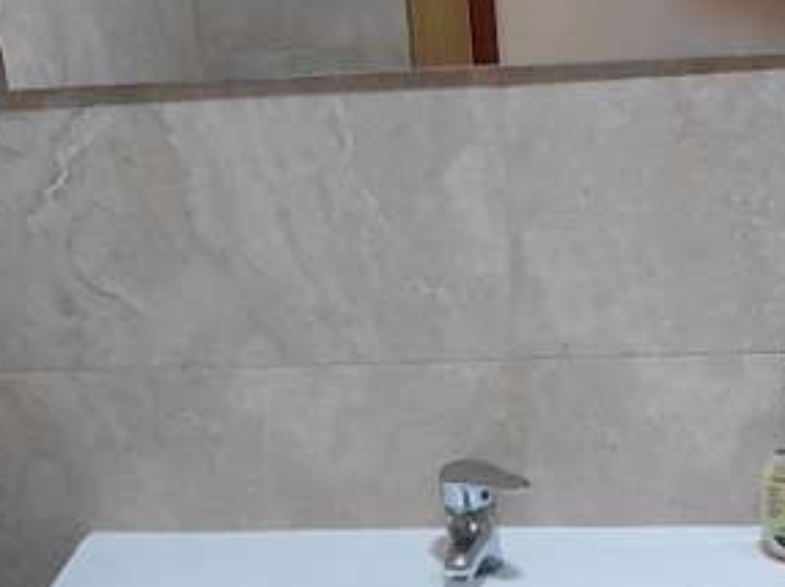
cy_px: 591
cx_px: 439
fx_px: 1903
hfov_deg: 23.3
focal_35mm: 84
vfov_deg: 17.1
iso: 125
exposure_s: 1/50
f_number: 2.2
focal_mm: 1.64
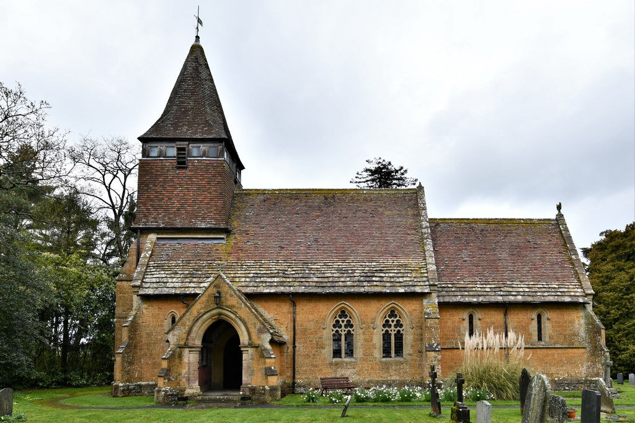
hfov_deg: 90.0
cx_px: 318
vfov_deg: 67.4
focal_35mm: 18
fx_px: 318
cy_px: 212
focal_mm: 18
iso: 200
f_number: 5.6
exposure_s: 1/400
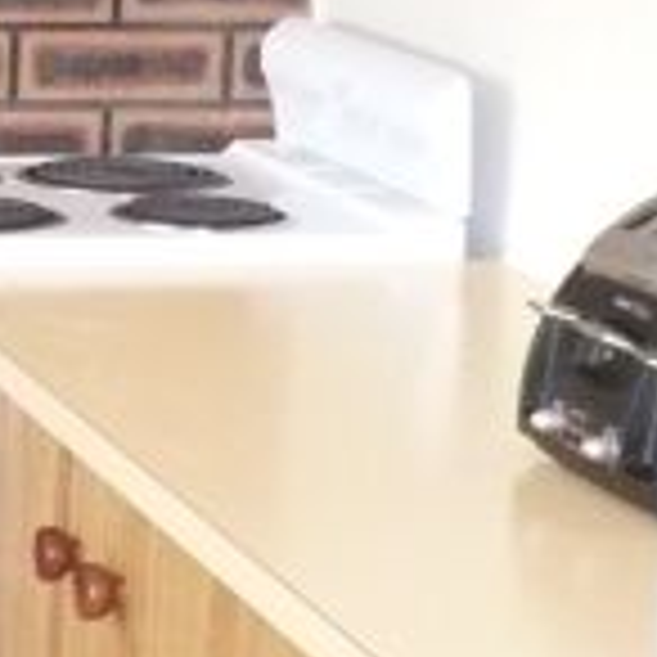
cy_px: 216
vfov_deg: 10.3
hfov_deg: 9.7
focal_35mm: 170
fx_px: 3650
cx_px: -594
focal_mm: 5.8
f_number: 2.8
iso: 640
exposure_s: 1/30
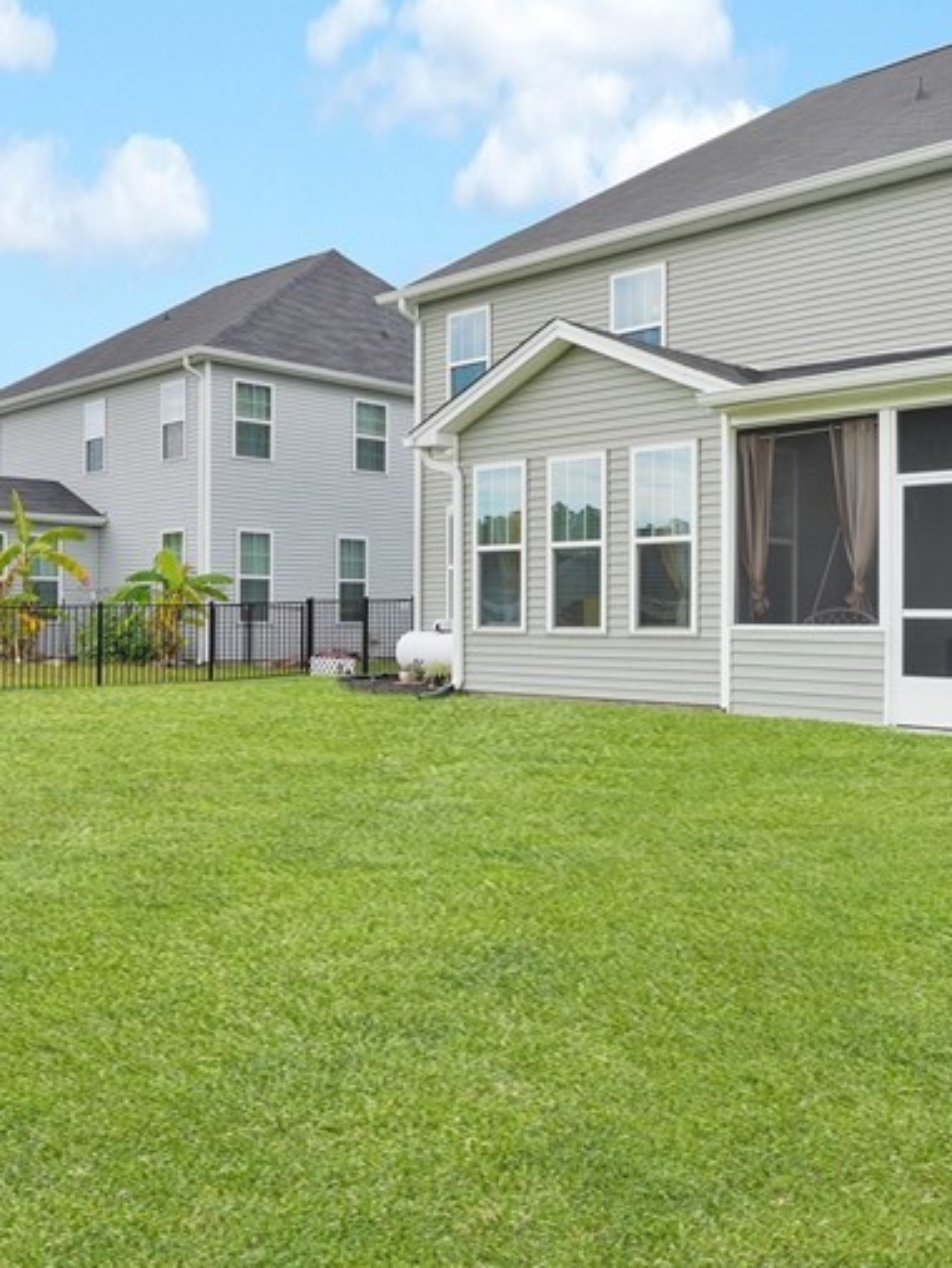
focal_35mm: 34
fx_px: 1247
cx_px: 559
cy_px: 522
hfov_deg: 41.6
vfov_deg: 53.6
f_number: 9
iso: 320
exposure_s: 1/80
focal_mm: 16.5
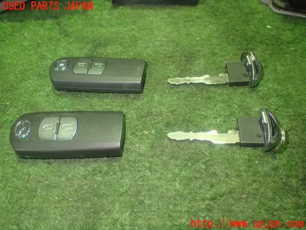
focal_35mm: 32
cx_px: 153
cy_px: 115
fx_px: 283
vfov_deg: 44.2
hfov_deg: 56.8
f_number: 2.4
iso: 500
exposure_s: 1/30
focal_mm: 5.79
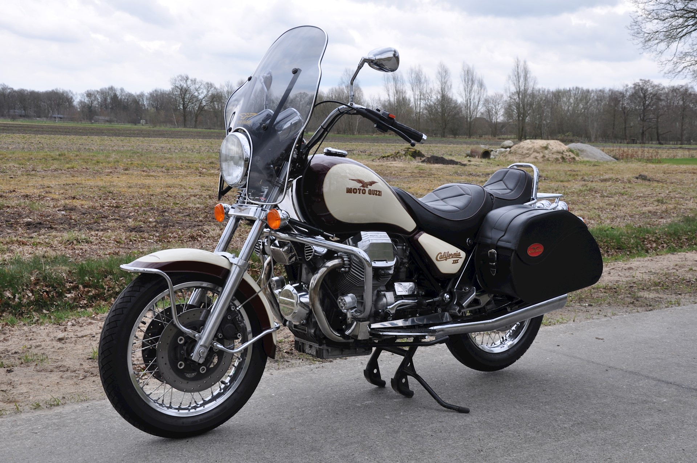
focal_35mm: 45
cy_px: 232
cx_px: 348
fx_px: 870
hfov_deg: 43.7
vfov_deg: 29.8
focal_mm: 30
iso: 200
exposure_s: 1/100
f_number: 10
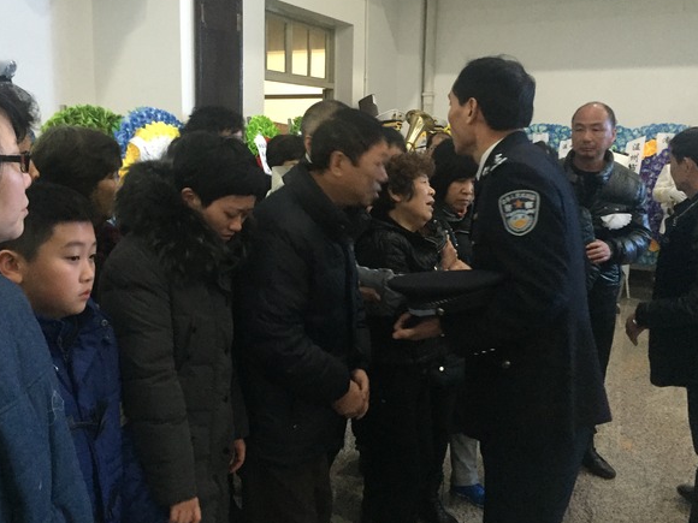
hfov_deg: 51.3
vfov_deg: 39.6
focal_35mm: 36
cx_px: 314
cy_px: 249
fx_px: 726
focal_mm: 4.15
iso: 320
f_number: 2.2
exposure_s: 1/17
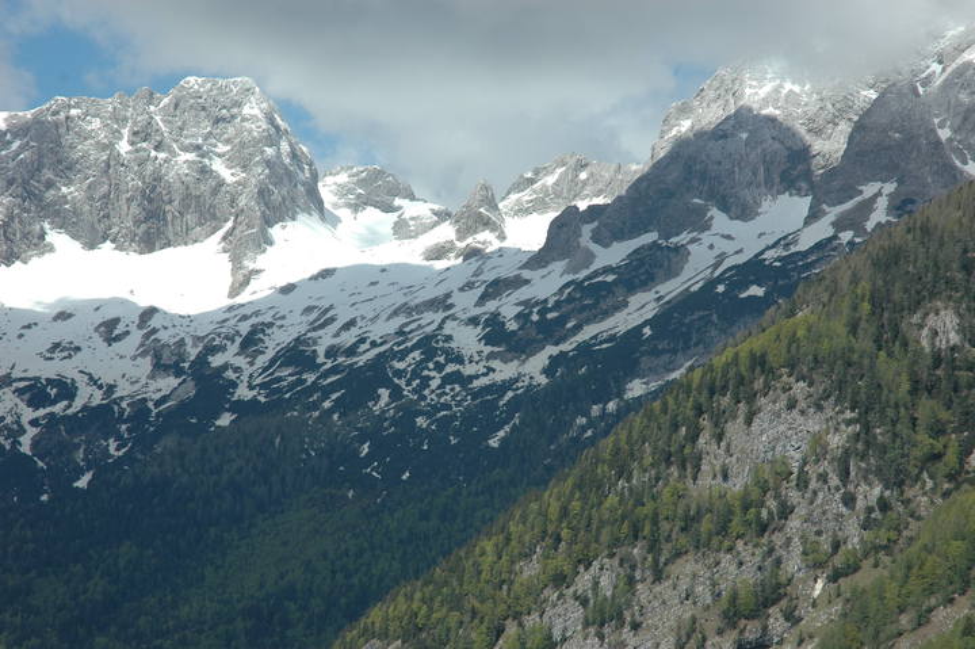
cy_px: 324
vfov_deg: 13.0
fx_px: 2842
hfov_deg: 19.5
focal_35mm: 105
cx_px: 488
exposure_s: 1/400
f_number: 10
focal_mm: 70
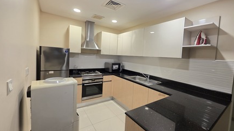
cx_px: 122
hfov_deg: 102.9
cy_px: 63
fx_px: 93
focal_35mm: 15
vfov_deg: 70.5
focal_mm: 2.2
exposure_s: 1/50
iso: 320
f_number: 1.9
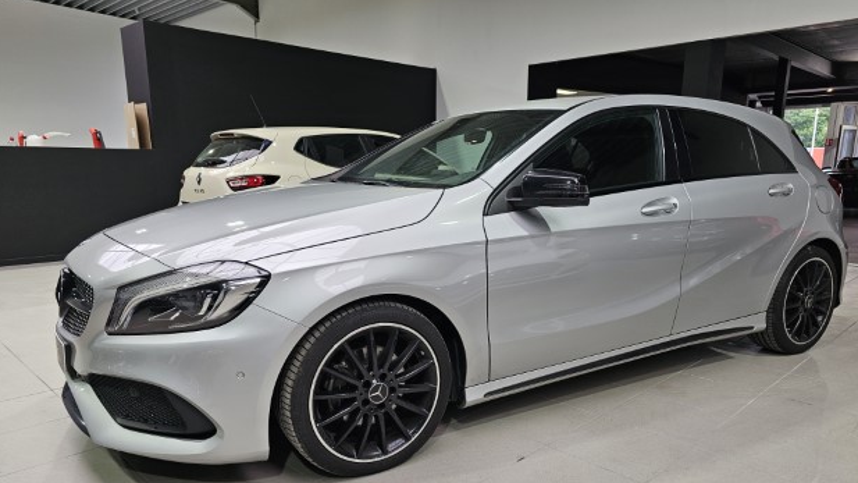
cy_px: 306
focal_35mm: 26
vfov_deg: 44.0
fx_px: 591
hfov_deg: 71.9
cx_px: 435
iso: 100
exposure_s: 1/180
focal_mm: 6.3
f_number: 1.7
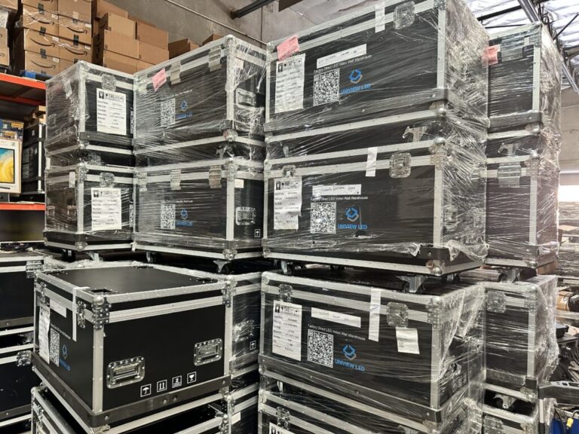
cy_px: 217
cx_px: 290
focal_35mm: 24
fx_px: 401
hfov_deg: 71.6
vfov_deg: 56.8
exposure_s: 1/60
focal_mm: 6.86
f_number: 1.78
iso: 320
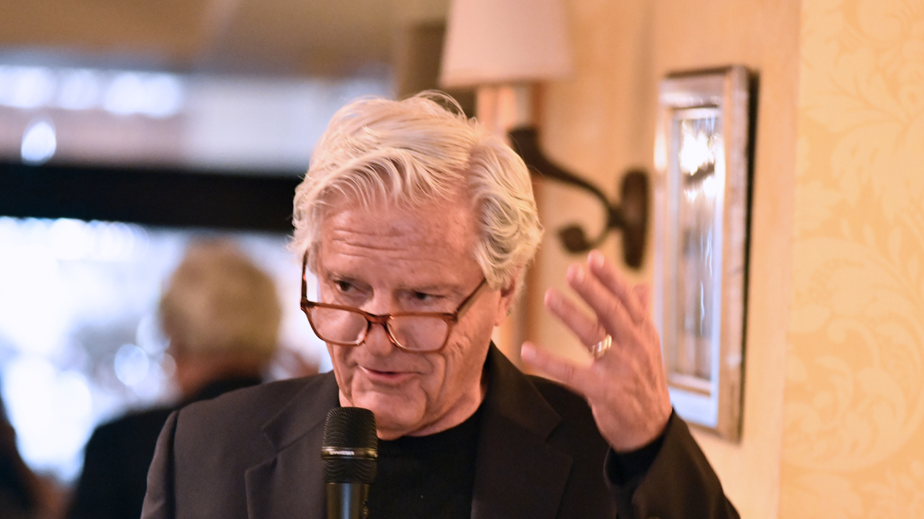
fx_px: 4850
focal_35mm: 198
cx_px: 482
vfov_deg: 6.1
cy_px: 390
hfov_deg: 10.9
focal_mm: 145
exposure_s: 1/50
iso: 8000
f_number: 3.5
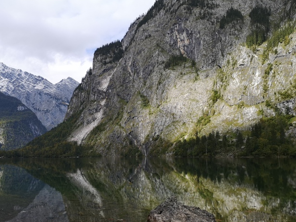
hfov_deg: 52.5
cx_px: 131
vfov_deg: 40.7
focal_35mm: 35
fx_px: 299
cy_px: 122
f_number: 1.8
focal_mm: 3.95
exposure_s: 1/1397
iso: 50
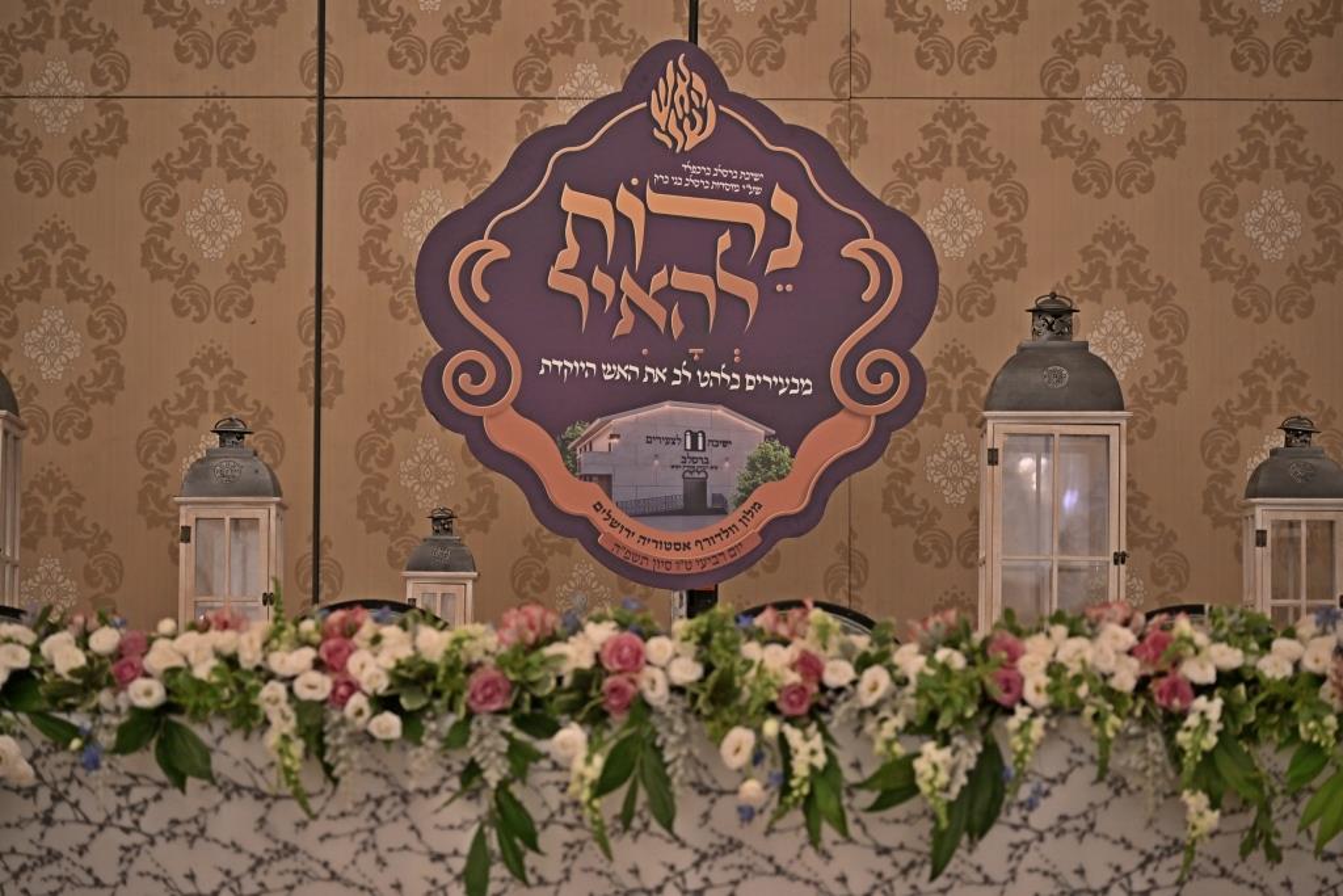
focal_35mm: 105
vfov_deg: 13.0
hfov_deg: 19.5
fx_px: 3917
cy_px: 448
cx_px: 672
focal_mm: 105
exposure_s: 1/100
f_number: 4
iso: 800
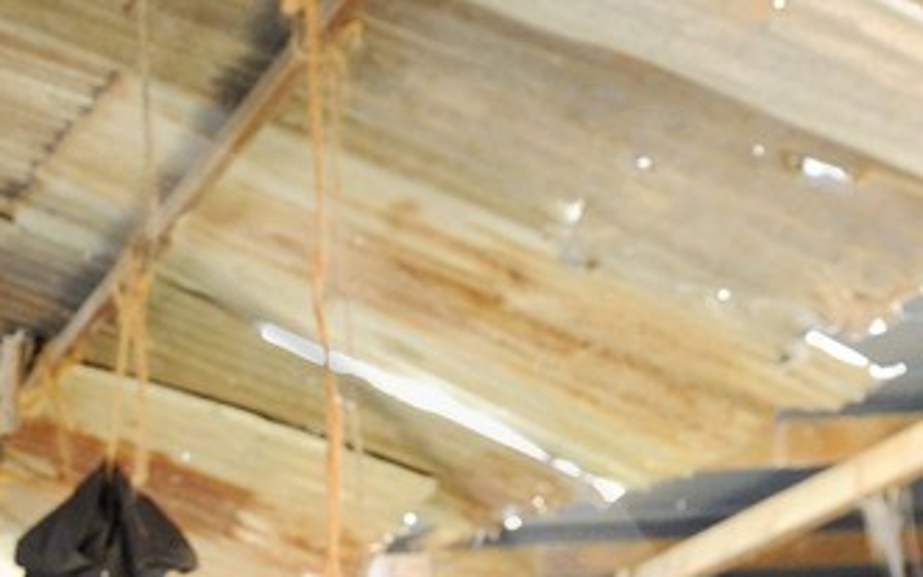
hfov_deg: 15.4
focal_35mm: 128
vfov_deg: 9.5
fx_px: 3220
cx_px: -323
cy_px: 1171
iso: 1600
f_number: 5
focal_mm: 26
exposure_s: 1/125
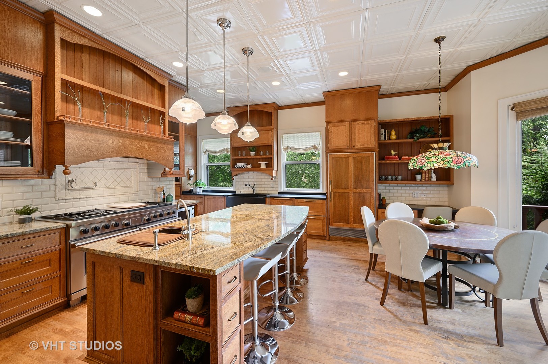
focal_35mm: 15
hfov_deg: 100.4
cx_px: 274
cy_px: 182
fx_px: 228
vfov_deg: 77.2
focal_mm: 15
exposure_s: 2
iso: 100
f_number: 8
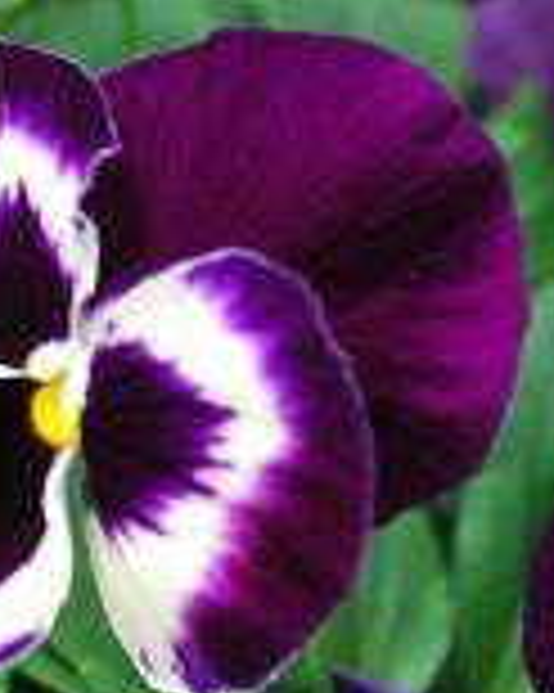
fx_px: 3611
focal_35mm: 176
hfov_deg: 8.7
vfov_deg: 11.0
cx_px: -59
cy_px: 490
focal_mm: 48
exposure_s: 1/60
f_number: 8
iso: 200
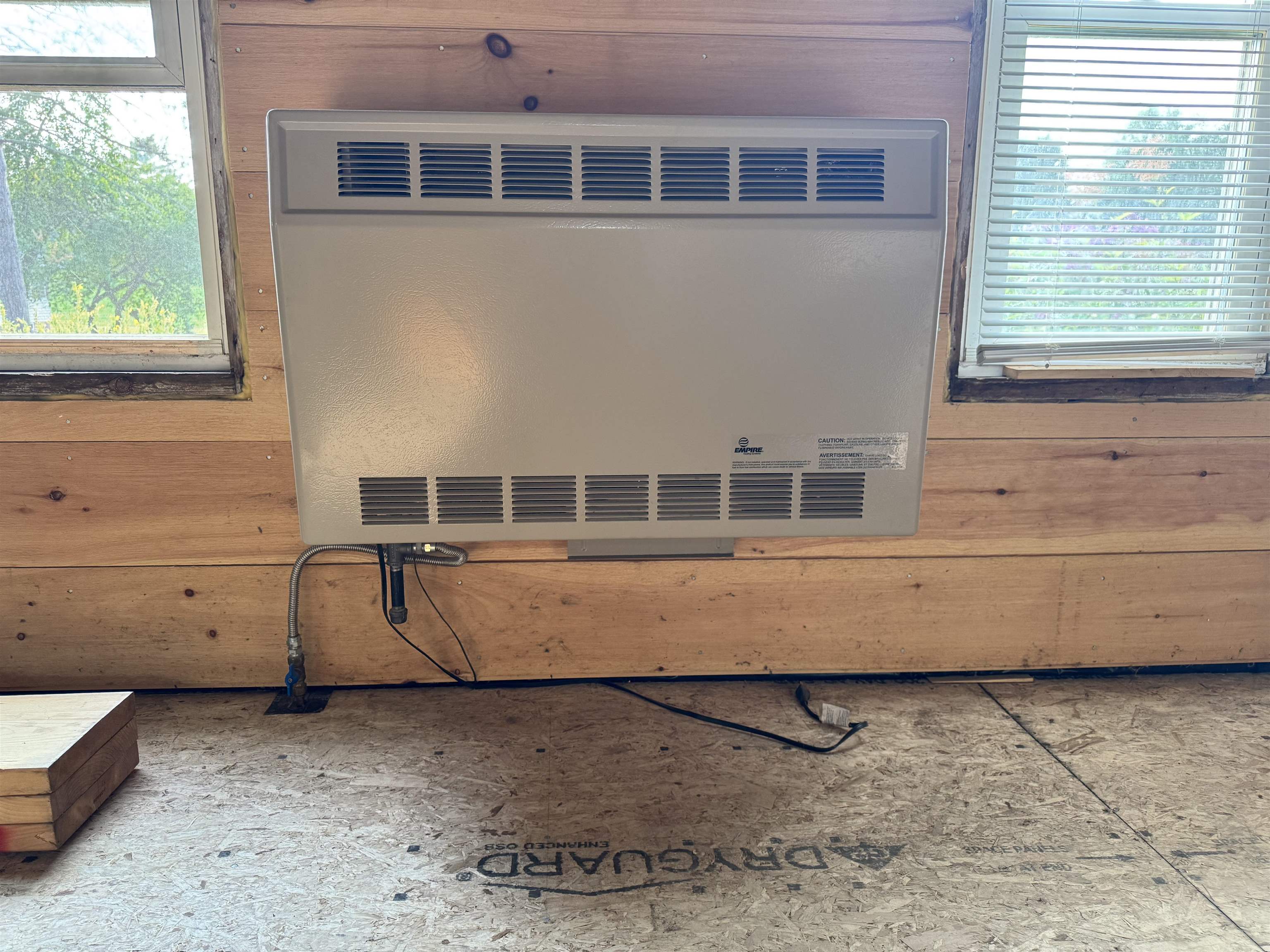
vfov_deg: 56.8
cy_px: 476
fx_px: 881
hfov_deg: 71.6
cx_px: 635
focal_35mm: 24
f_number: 1.78
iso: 200
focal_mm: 6.76
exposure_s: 1/120
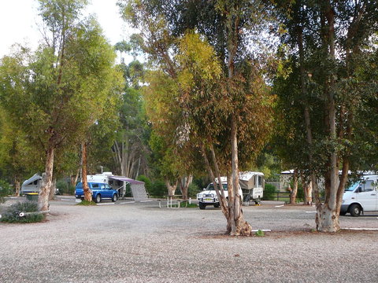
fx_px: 470
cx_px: 189
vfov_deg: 33.6
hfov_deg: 43.9
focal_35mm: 43
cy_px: 142
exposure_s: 1/60
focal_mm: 6.4
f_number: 3.2
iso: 80
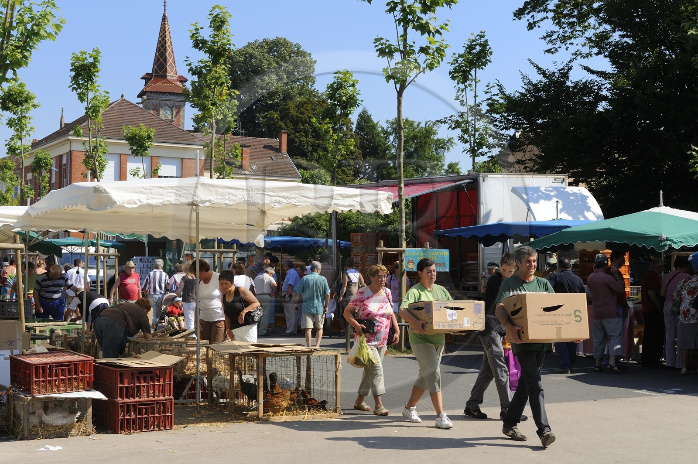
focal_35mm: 62
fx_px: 1201
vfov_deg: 21.9
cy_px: 232
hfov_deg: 32.4
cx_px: 349
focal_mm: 62
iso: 200
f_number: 13
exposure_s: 1/160
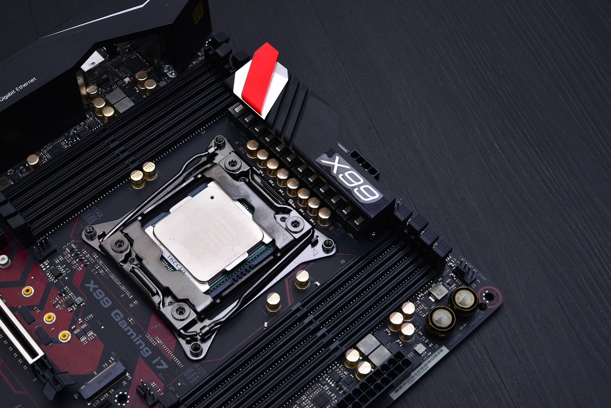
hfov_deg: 39.6
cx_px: 306
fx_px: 849
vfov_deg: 27.0
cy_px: 204
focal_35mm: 50
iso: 200
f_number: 16
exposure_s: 1/100
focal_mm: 50
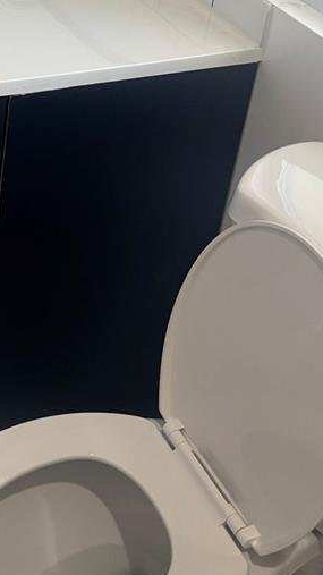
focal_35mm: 67
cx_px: -91
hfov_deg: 17.0
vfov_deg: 30.0
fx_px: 1021
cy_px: 45
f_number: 1.6
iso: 125
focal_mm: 5.96
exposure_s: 1/60
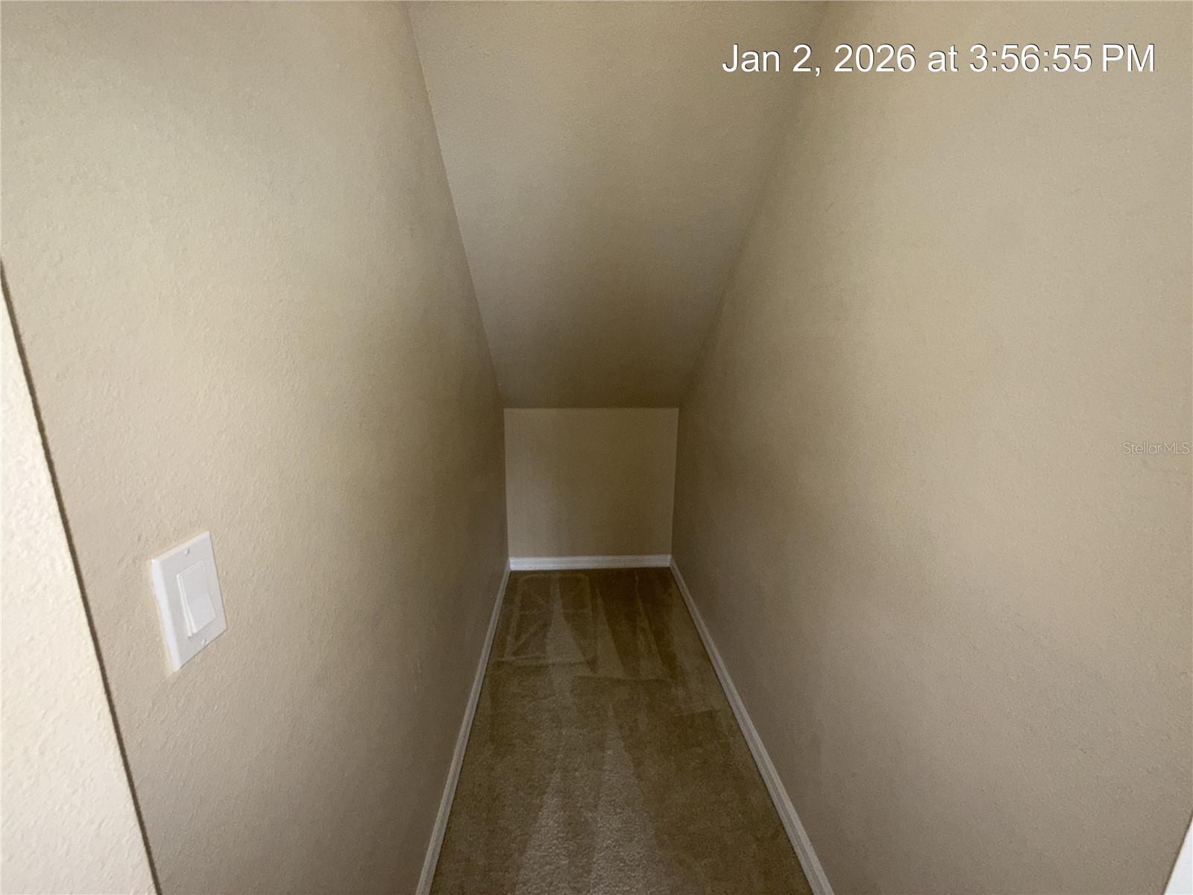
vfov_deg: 85.7
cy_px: 448
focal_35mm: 14
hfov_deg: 102.1
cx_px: 596
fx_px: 482
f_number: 2.2
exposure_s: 1/69
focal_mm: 2.22
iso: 200
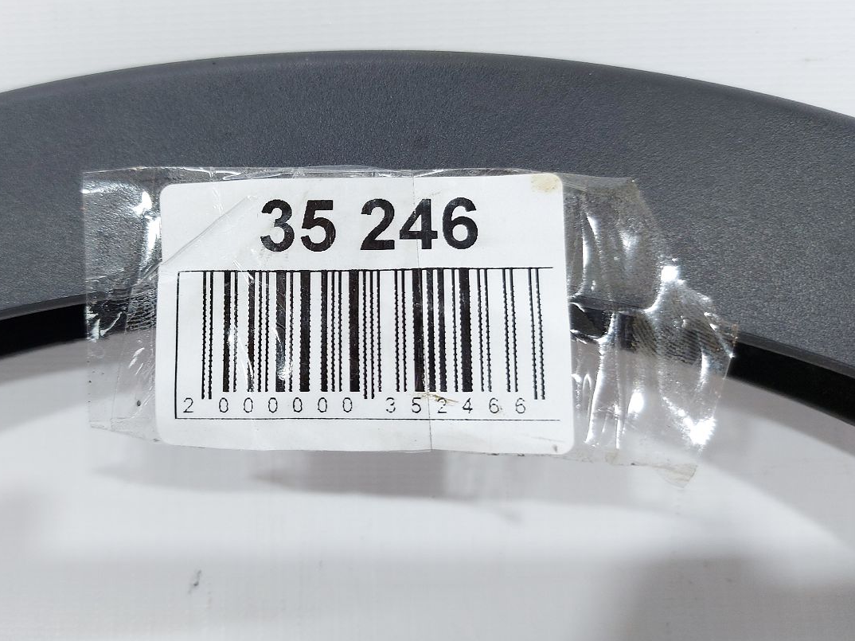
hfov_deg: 57.5
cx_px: 312
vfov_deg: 45.4
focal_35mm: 31
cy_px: 285
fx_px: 766
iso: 64
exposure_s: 1/50
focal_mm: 5.23
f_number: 1.8
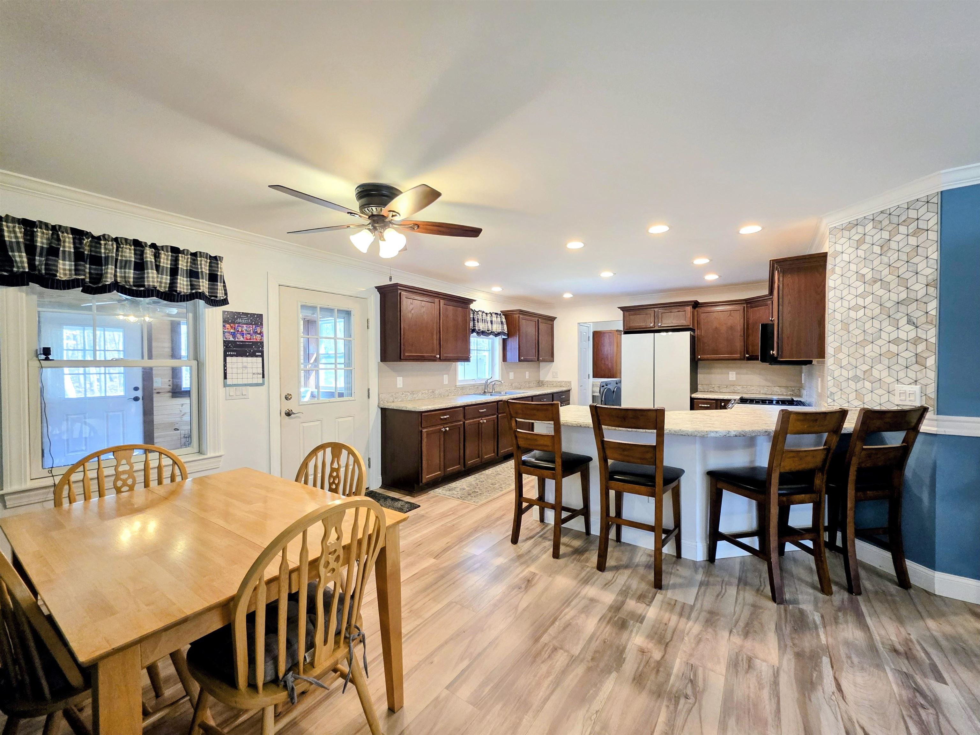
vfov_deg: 89.9
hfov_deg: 106.2
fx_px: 368
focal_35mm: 13
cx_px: 490
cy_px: 368
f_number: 1.9
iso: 250
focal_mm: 2.2
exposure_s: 1/120
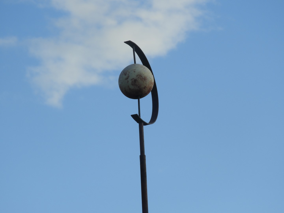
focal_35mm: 180
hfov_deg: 11.0
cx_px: 142
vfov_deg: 8.2
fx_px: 1477
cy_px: 106
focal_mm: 32.2
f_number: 5.3
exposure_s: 1/400
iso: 100
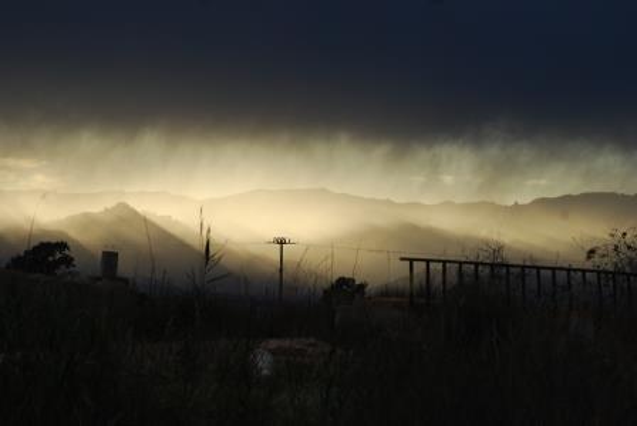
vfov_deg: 6.8
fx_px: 3588
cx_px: 318
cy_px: 213
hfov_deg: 10.1
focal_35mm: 202
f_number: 10
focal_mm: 135
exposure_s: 1/160
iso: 200
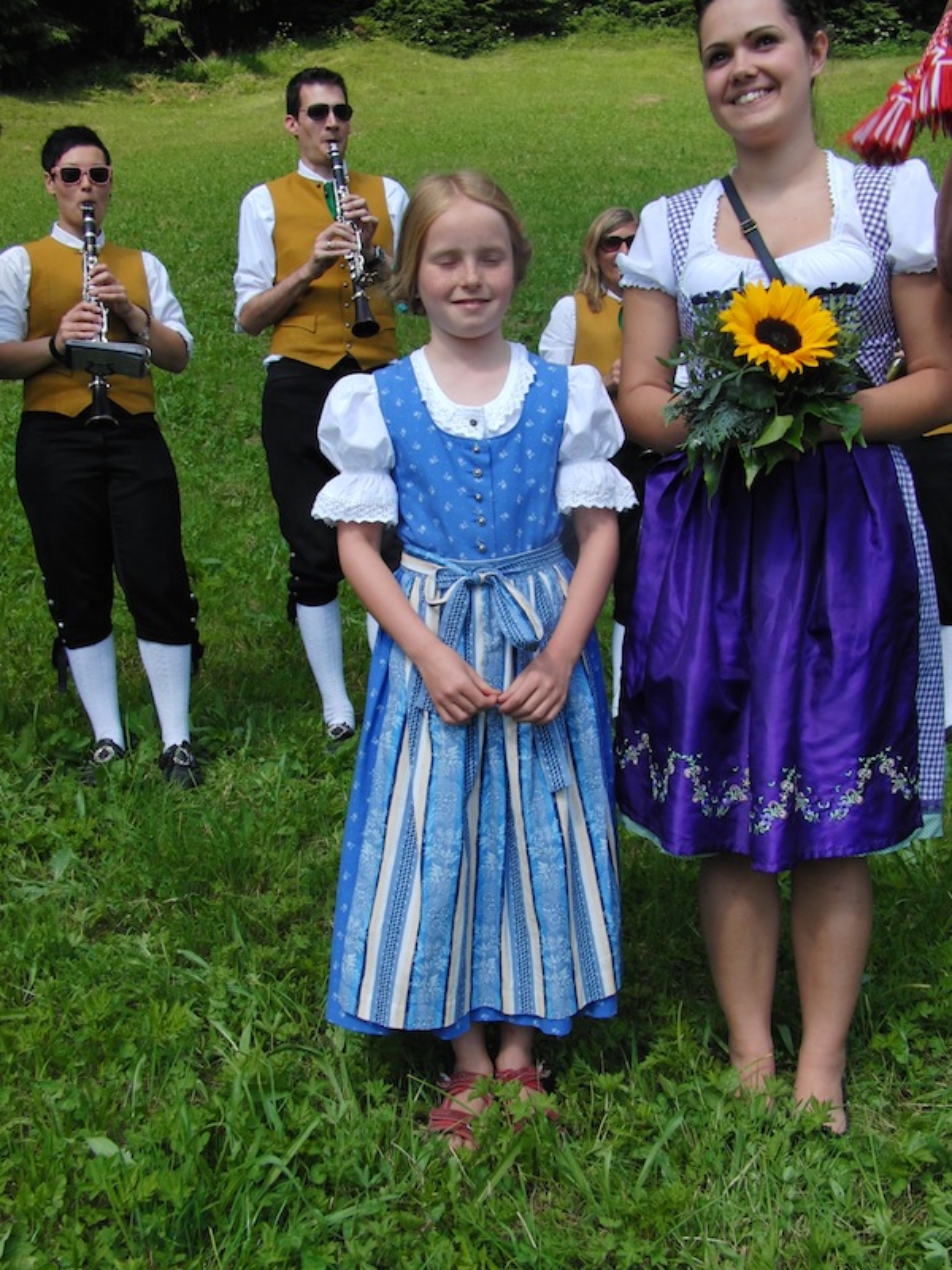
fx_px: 1320
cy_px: 635
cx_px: 476
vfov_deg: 51.4
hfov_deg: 39.7
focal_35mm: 36
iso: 100
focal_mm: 7.3
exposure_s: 1/250
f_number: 6.6
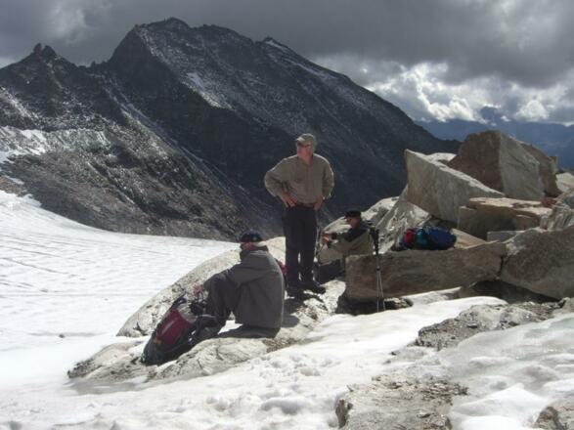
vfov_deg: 37.7
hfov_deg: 49.0
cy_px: 215
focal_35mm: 38
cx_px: 287
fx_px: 630
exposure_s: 1/400
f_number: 8
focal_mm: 7.9
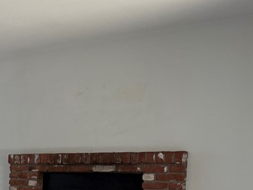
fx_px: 526
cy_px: 223
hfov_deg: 22.5
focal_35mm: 72
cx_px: -118
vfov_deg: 19.4
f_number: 1.78
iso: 200
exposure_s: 1/205
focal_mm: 6.76
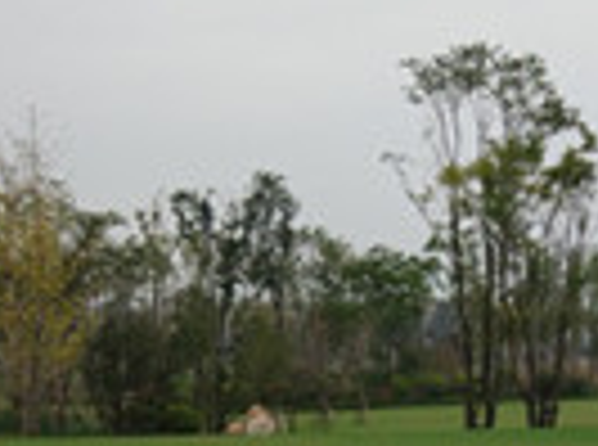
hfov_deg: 16.7
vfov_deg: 12.5
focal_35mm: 116
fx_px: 1999
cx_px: 558
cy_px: 509
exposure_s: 1/449
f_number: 2
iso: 100
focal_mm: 4.26
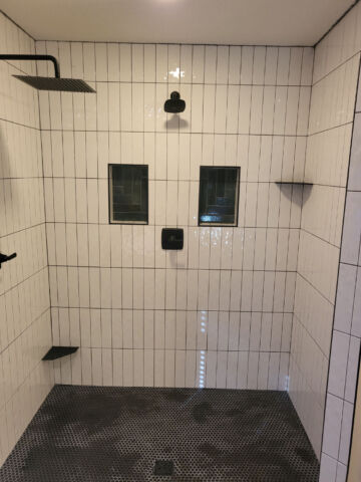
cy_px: 241
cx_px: 180
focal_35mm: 26
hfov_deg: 53.1
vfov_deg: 67.3
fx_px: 362
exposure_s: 1/40
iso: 200
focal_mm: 4.2
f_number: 1.8
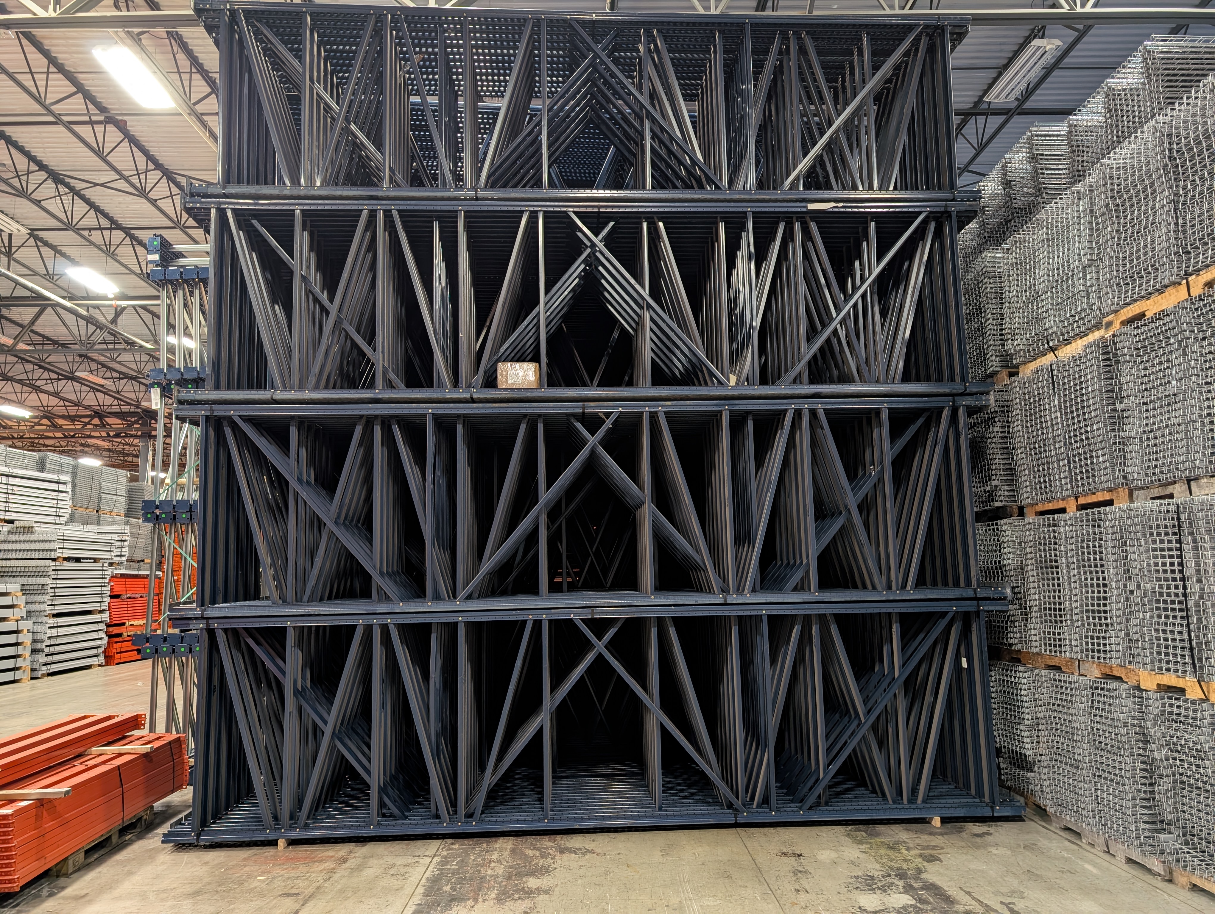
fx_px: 844
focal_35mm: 24
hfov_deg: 71.5
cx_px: 608
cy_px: 457
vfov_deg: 56.9
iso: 409
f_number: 1.68
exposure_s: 1/24
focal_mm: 6.9
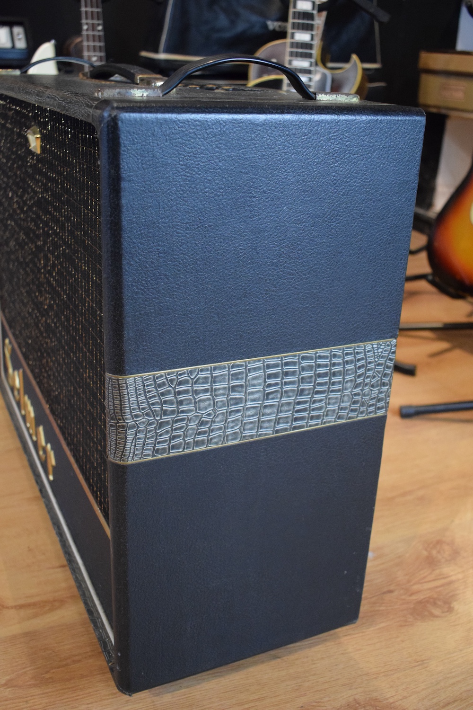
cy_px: 355
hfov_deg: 36.9
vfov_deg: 53.1
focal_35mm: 36
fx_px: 709
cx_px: 236
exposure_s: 1/60
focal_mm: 24
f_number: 4
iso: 3600
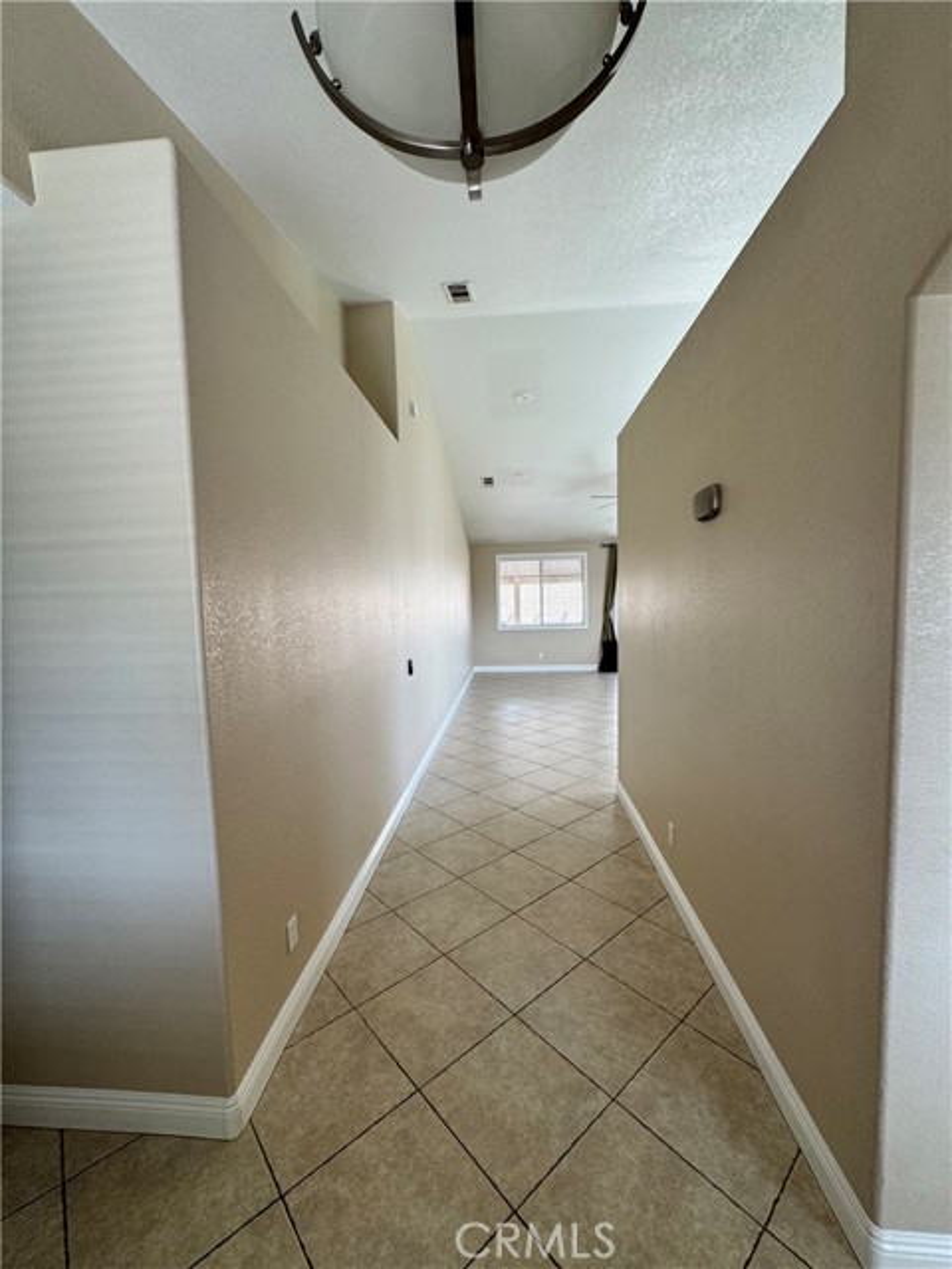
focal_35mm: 14
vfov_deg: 102.1
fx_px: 513
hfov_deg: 85.7
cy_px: 634
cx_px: 476
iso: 80
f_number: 2.2
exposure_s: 1/99
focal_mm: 2.22
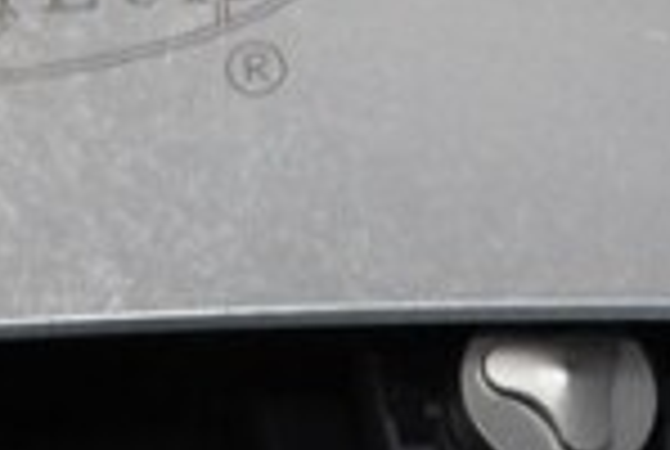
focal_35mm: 137
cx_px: 193
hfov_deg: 14.9
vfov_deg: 9.9
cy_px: -94
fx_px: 2555
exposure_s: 1/40
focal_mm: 11.76
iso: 1250
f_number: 11
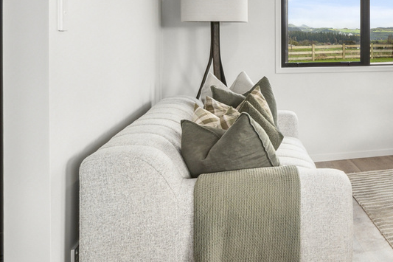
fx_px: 540
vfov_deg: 26.5
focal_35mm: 50
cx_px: 511
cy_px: 36
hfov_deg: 31.1
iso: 160
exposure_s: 1/6
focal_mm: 16.5
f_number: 7.1
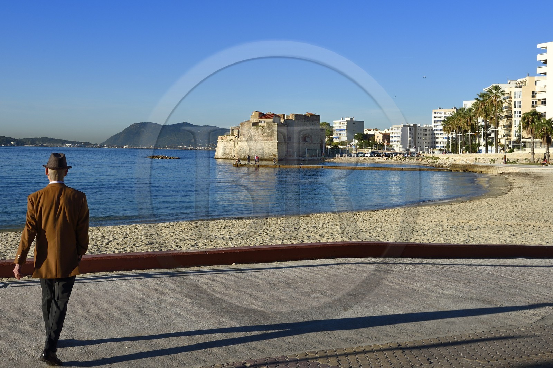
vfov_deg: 36.9
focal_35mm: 36
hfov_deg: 53.1
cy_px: 184
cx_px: 276
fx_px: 553
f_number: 14
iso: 200
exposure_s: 1/250
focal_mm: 36
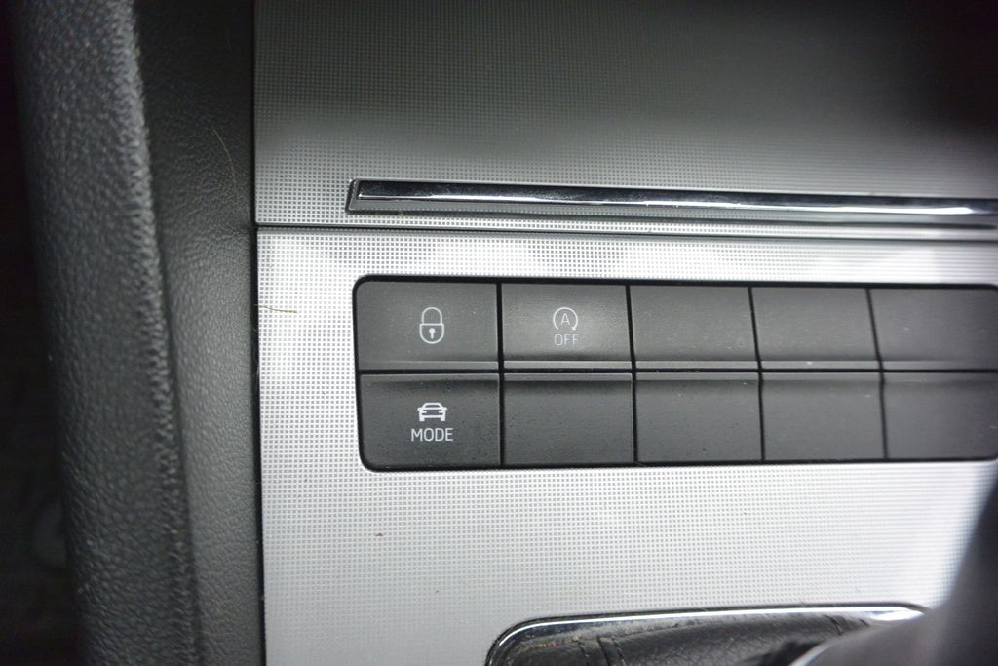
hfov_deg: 67.4
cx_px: 499
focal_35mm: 27
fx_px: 749
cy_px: 333
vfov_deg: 47.9
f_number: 3.5
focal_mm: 10
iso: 800
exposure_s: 1/60
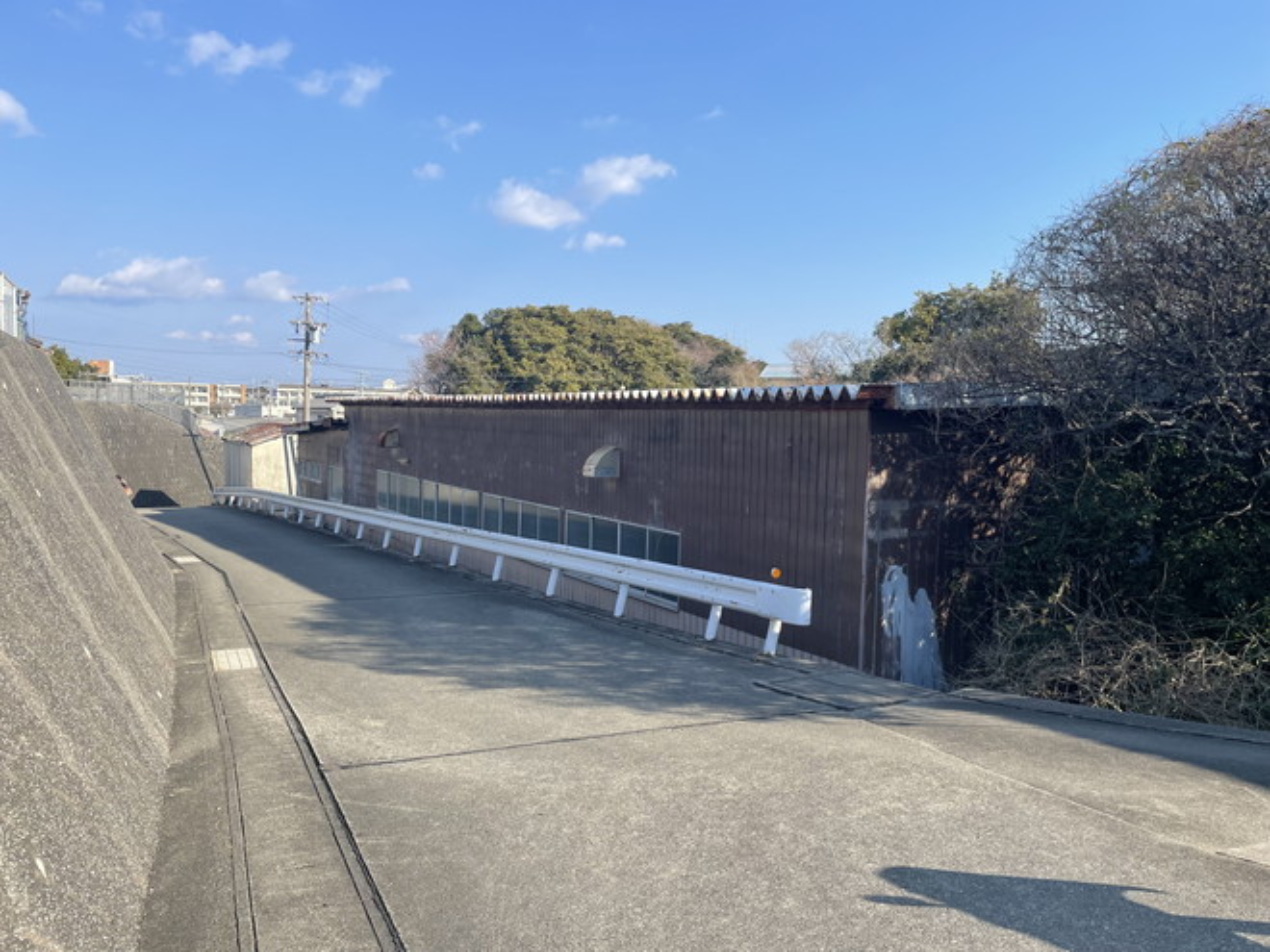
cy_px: 476
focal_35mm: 26
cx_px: 635
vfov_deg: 53.1
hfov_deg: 67.3
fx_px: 954
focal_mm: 4.2
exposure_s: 1/2353
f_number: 1.6
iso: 32
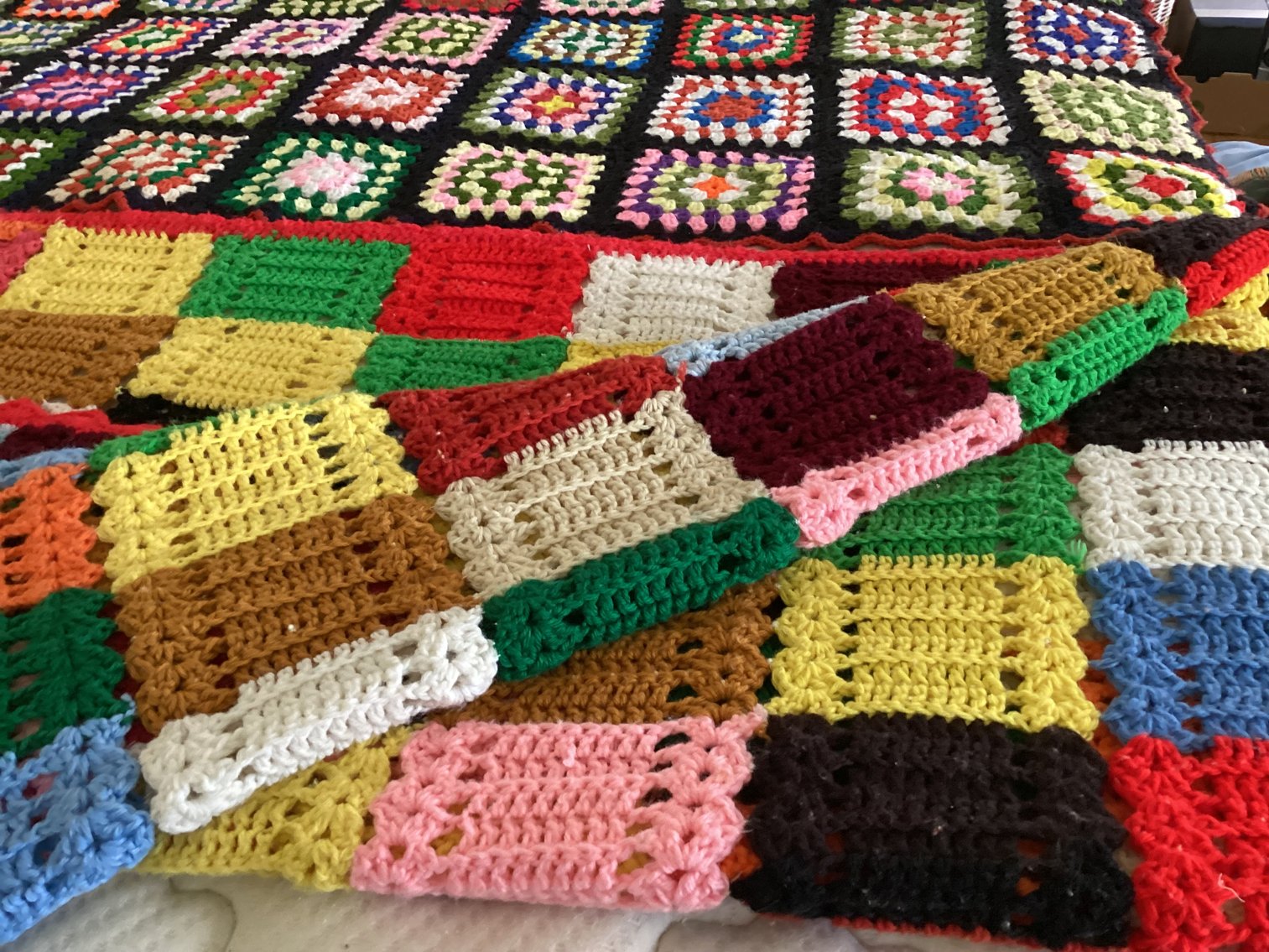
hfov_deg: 58.3
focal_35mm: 31
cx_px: 634
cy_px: 476
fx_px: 1137
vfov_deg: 45.4
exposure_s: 1/50
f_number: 2.4
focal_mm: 3.3
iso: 320
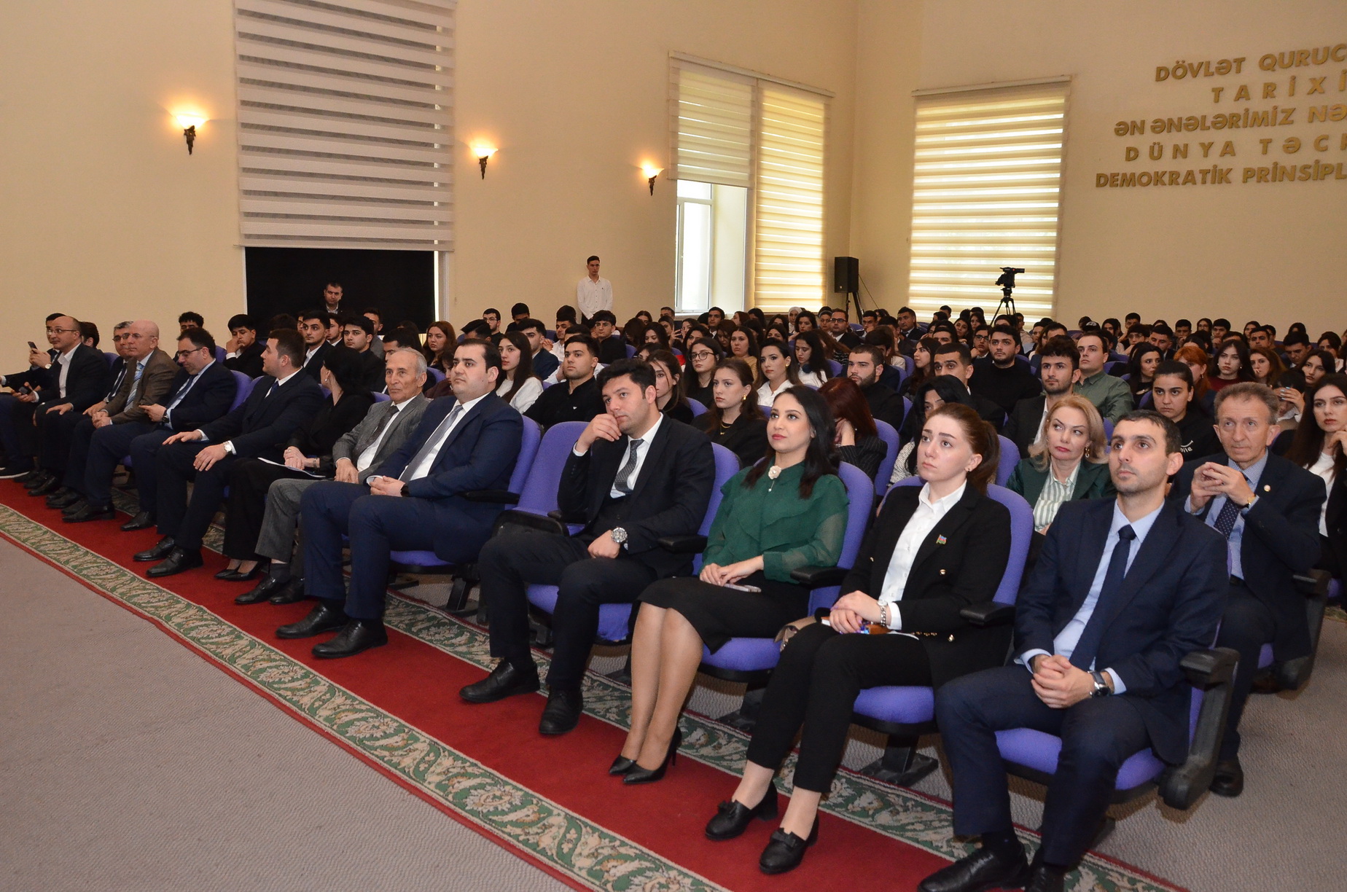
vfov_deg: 47.7
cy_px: 446
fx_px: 1008
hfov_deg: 67.5
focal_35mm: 27
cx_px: 674
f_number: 5.6
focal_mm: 18
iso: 2200
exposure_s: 1/200
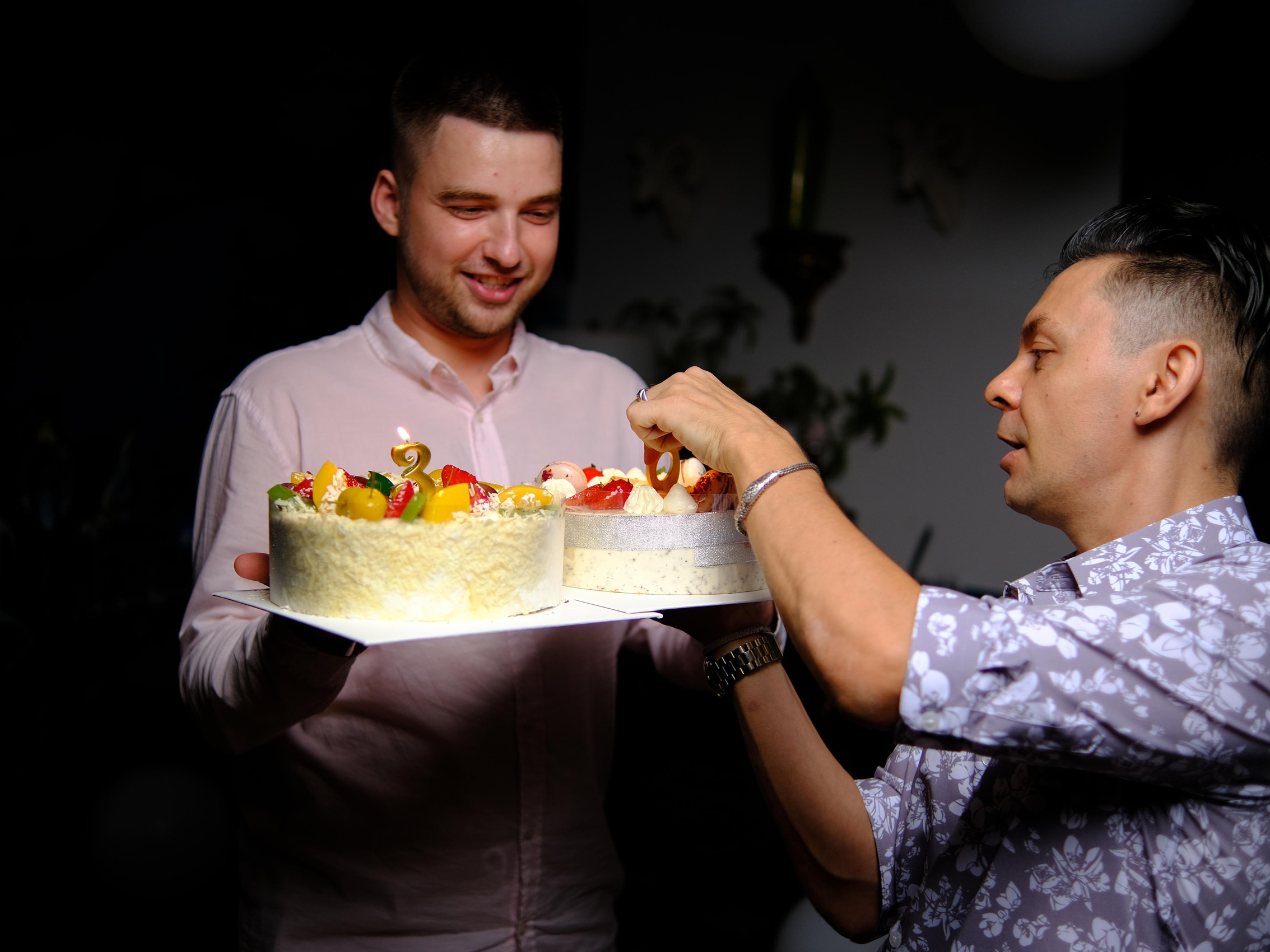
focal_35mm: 38
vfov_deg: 37.7
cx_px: 604
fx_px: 1394
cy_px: 476
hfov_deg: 49.0
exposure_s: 1/60
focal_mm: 23
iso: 160
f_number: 1.6
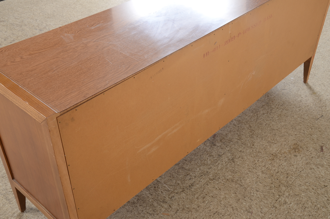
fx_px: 412
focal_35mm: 45
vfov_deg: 29.7
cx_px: 165
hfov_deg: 43.7
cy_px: 110
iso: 125
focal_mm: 30
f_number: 11
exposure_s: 1/125
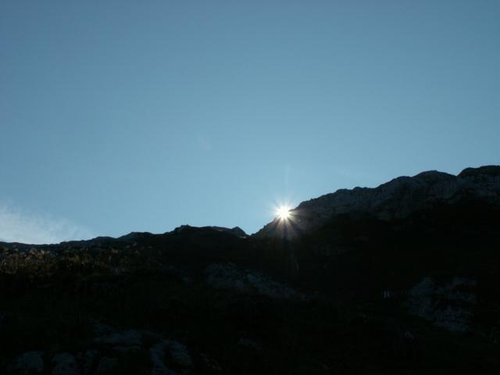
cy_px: 188
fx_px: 838
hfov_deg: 33.2
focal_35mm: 58
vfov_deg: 25.2
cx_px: 250
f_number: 8
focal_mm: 9.67
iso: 50
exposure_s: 1/320
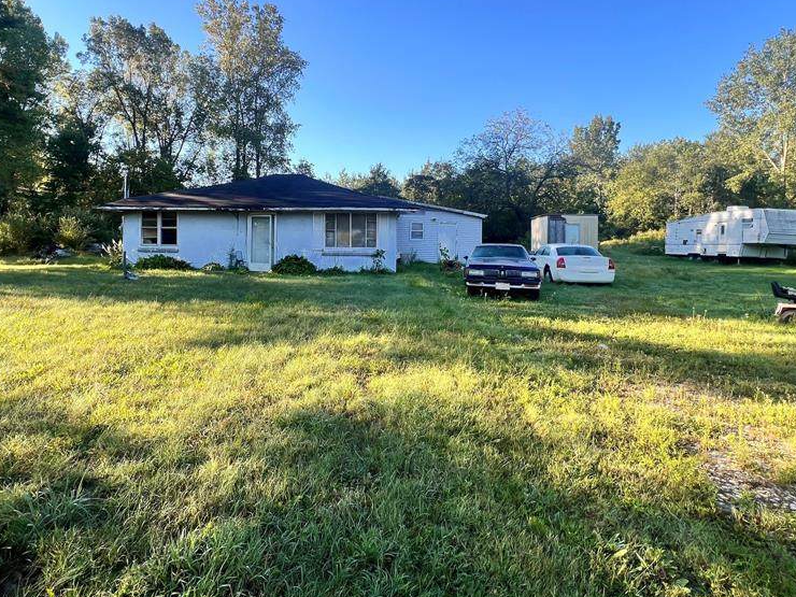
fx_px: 414
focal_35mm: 18
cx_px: 353
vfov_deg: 70.7
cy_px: 231
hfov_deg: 87.4
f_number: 1.8
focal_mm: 1.57
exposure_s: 1/481
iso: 32
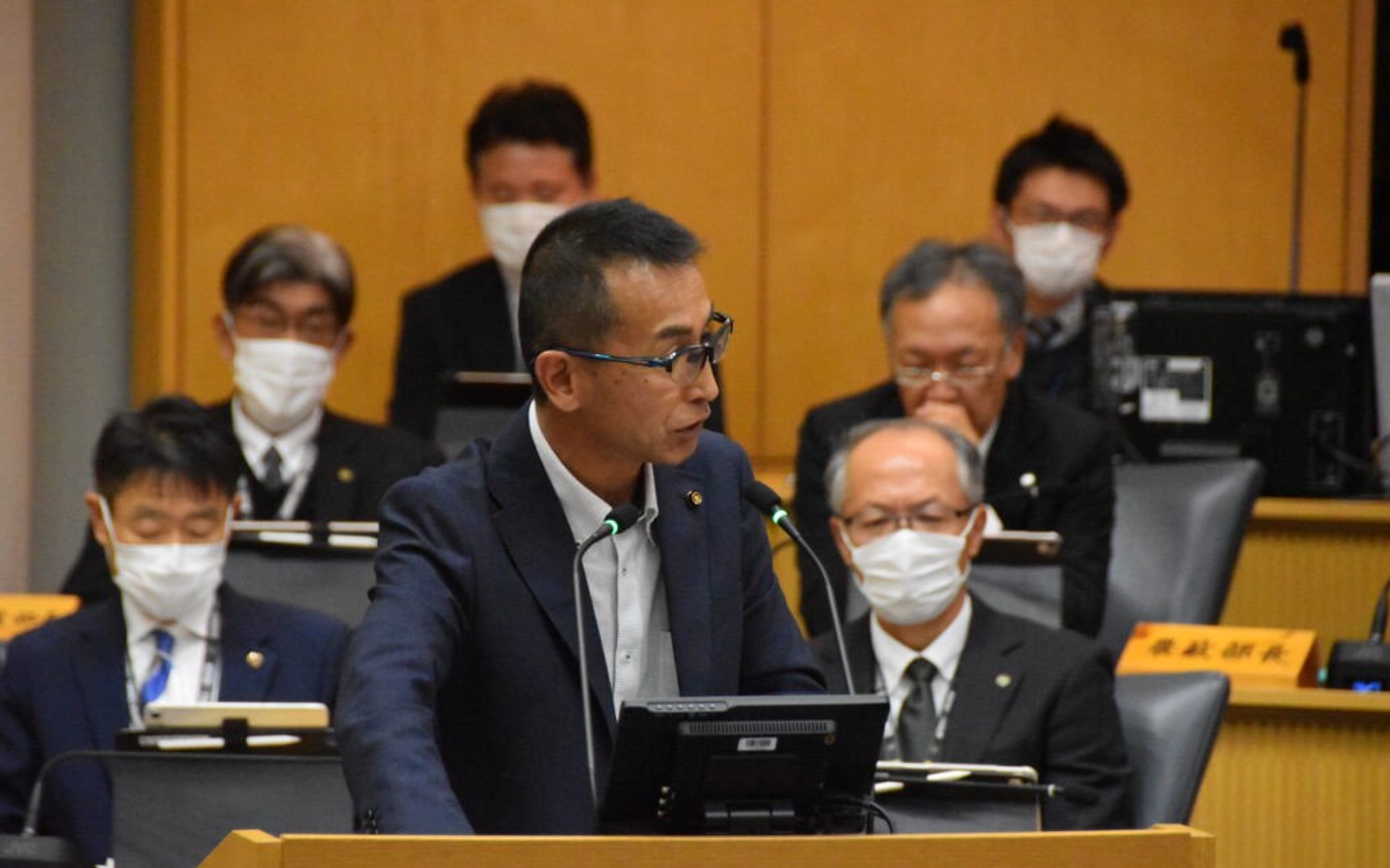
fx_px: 11627
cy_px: 454
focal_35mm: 307
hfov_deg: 6.8
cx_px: 694
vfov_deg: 4.3
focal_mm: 200
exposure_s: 1/500
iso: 9000
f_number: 5.6
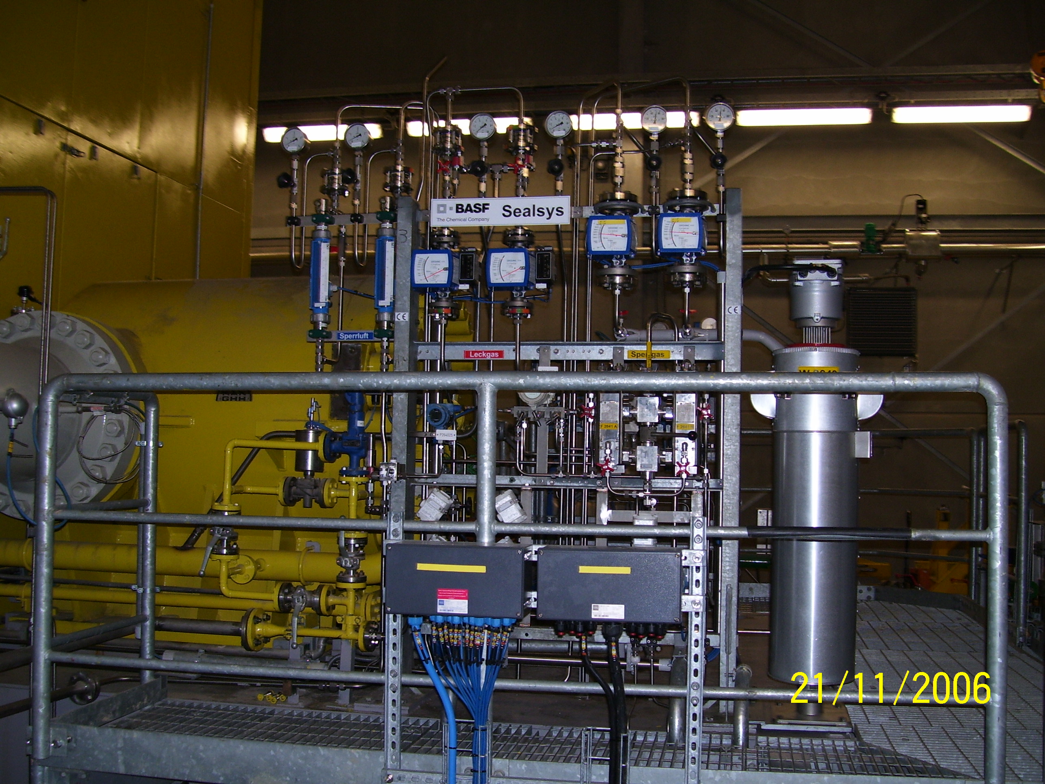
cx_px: 522
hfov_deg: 50.1
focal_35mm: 37
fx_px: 1117
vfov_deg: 38.7
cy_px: 392
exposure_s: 1/60
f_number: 2.7
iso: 80
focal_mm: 6
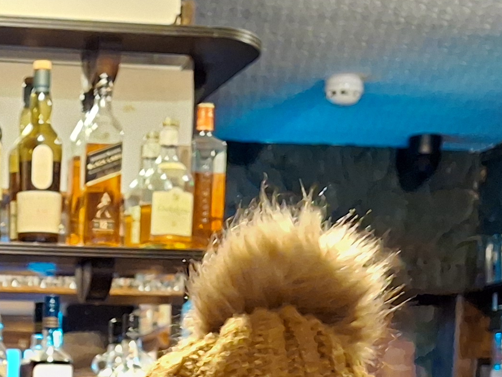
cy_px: 702
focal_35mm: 97
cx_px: -2
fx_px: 1407
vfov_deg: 13.5
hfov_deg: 19.6
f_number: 1.8
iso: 800
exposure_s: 1/20
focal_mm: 4.69
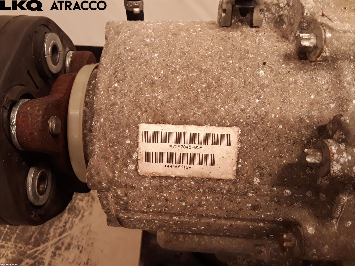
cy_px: 133
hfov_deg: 63.4
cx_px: 178
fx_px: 287
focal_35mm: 28
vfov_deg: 49.7
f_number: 1.9
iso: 100
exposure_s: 1/33
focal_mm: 2.91
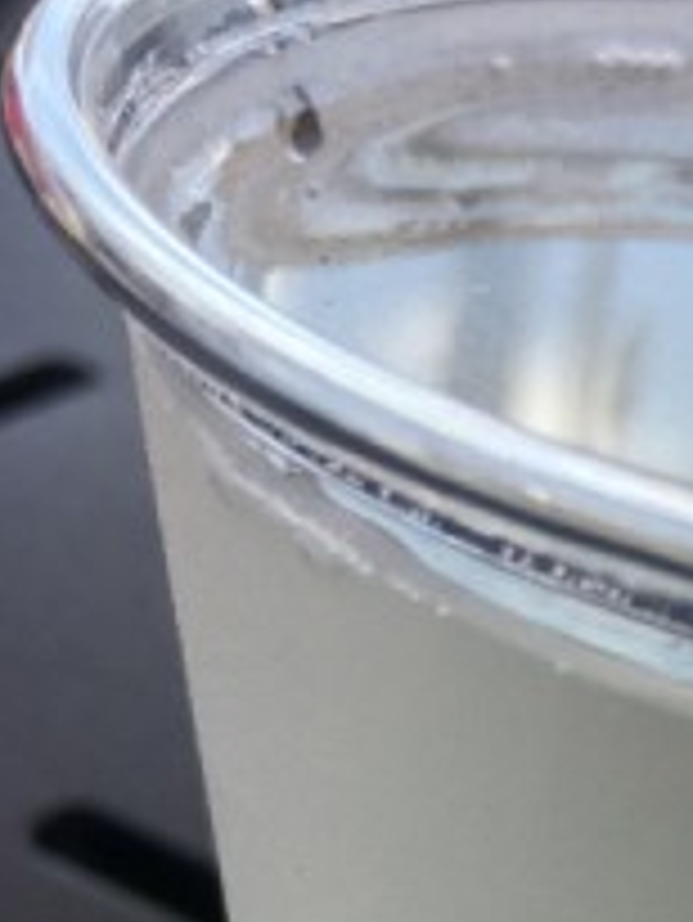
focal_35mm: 85
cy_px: 823
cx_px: 963
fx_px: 2267
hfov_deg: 16.2
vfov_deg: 22.5
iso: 25
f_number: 2.2
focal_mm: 4.15
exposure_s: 1/295
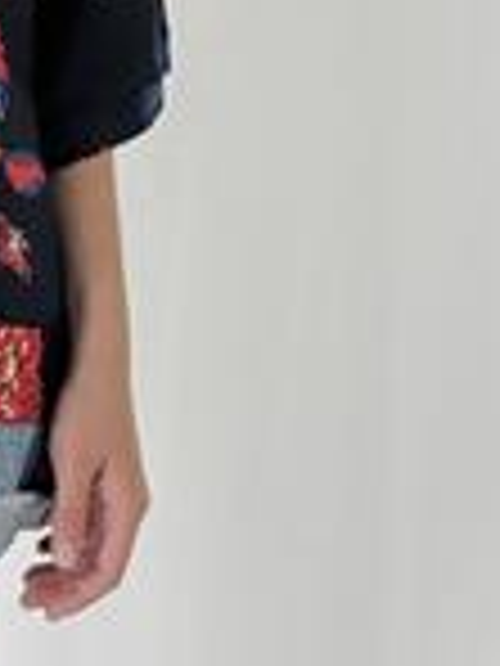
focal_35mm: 173
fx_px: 3332
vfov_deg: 11.1
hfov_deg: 8.4
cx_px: -243
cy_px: -259
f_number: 1.78
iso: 64
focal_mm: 6.76
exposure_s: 1/368
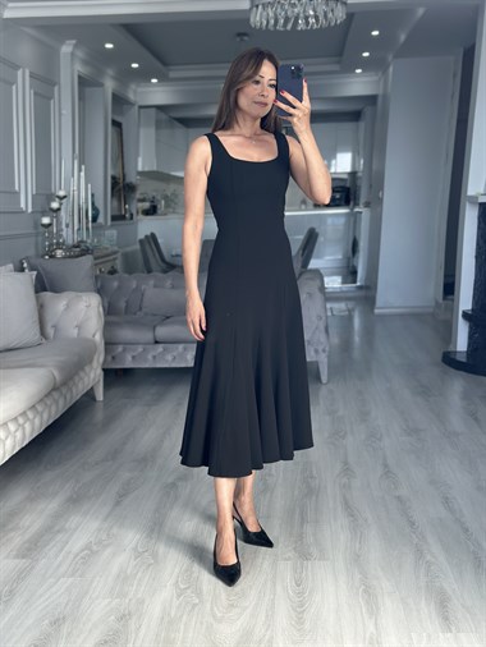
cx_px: 243
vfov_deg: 39.6
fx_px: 898
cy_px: 324
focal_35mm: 48
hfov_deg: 30.3
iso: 100
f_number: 1.78
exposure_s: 1/121
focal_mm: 6.86
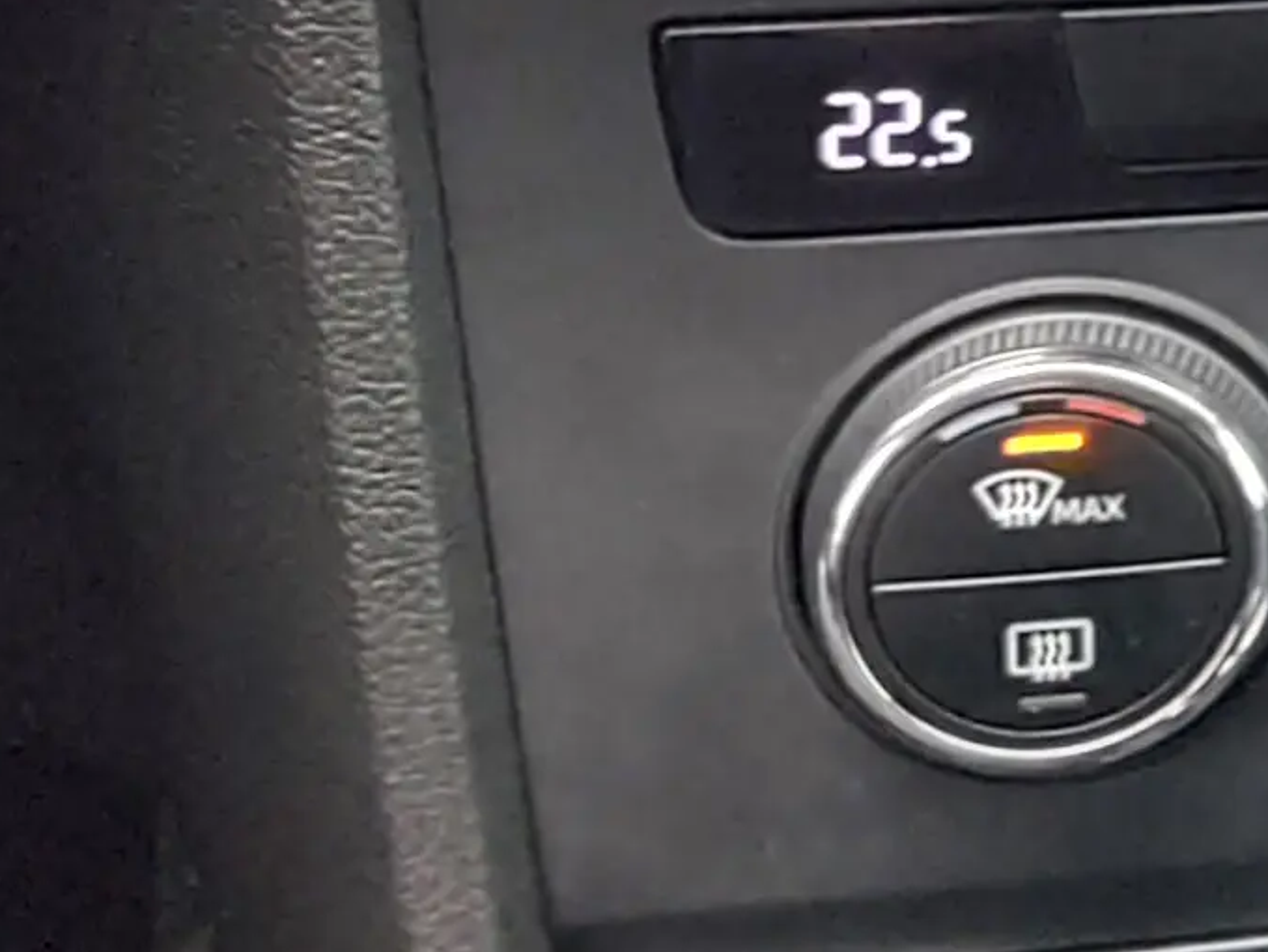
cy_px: -459
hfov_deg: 11.2
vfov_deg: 11.0
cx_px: 3490
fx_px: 4764
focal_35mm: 130
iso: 127
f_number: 1.8
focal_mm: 5.56
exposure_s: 1/50
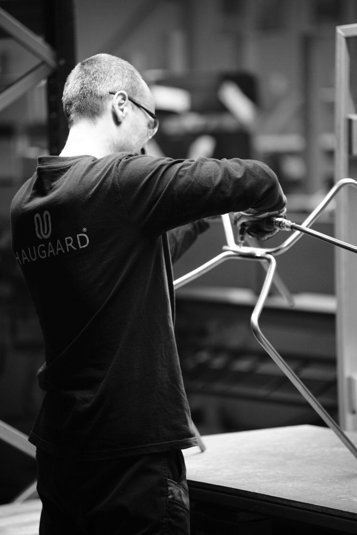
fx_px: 2230
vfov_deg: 13.7
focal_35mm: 150
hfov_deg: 9.2
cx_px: 178
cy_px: 268
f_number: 2.8
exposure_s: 1/250
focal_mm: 150
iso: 2000
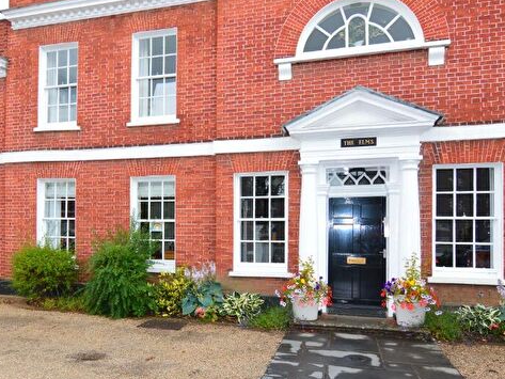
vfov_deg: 50.0
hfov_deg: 63.6
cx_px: 212
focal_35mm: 28
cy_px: 222
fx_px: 404
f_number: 5
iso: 100
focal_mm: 13
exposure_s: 1/100
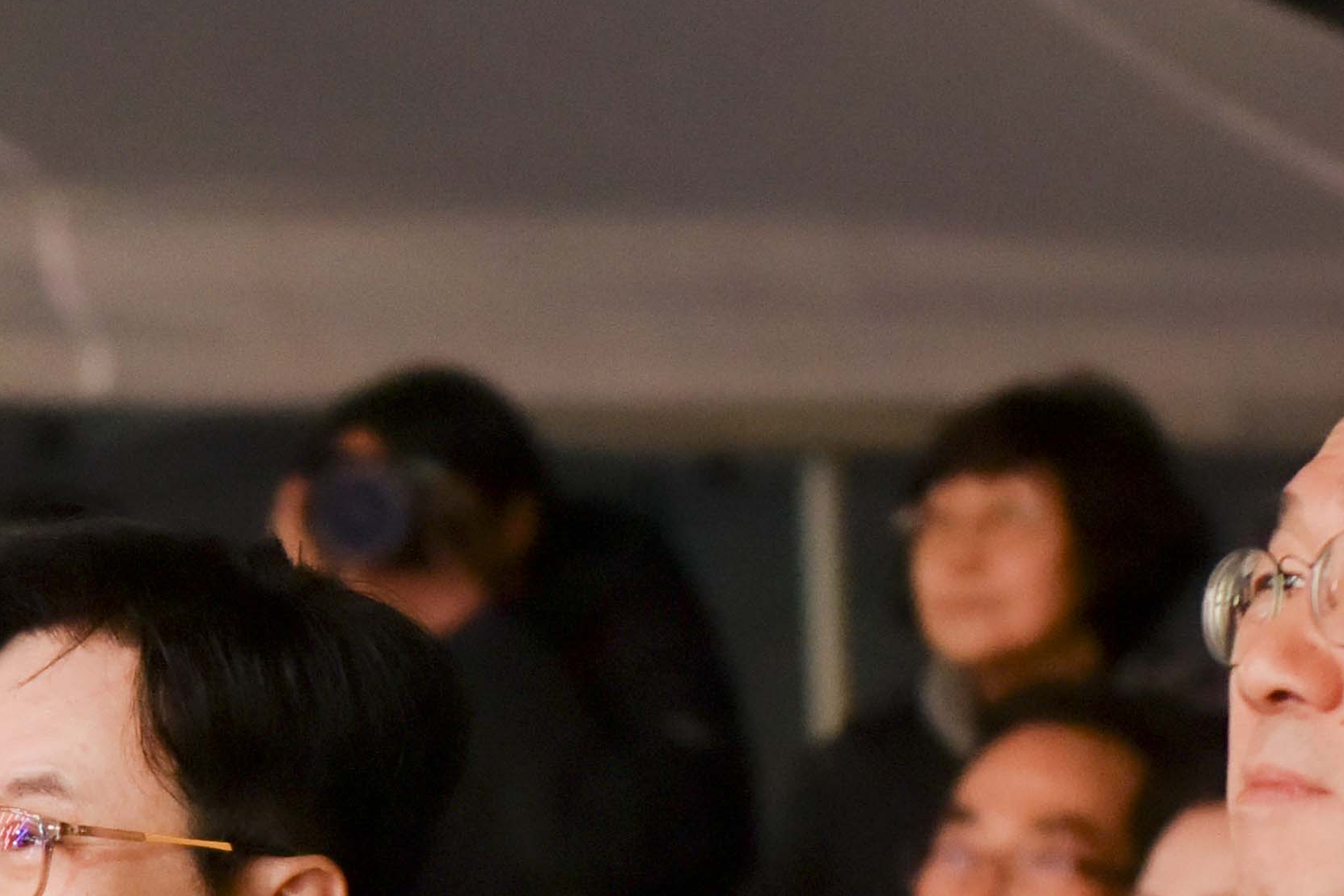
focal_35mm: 310
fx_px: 11572
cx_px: 116
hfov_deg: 6.6
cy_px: 1059
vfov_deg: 4.4
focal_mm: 70
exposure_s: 1/100
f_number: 3.2
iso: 2000
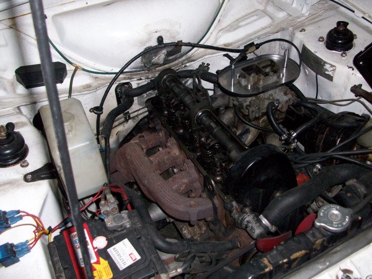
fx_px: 365
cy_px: 140
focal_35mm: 34
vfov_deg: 41.8
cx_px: 186
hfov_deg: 54.0
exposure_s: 1/60
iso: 160
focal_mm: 5.7
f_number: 2.8
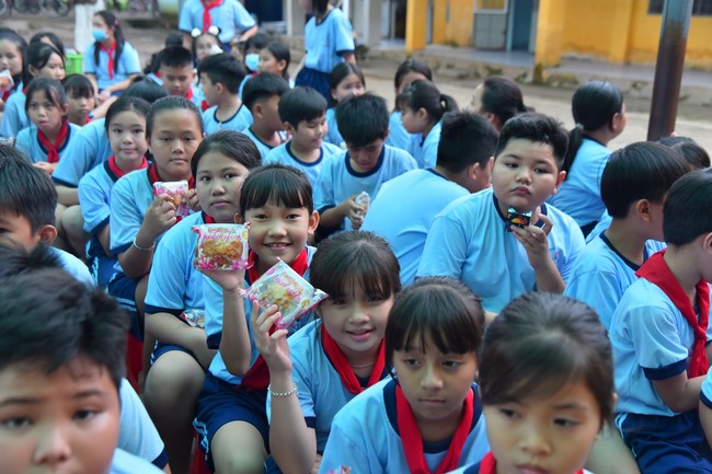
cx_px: 356
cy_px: 237
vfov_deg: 29.2
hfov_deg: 42.8
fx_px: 909
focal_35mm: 46
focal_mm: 46
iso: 400
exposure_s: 1/160
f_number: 5.6
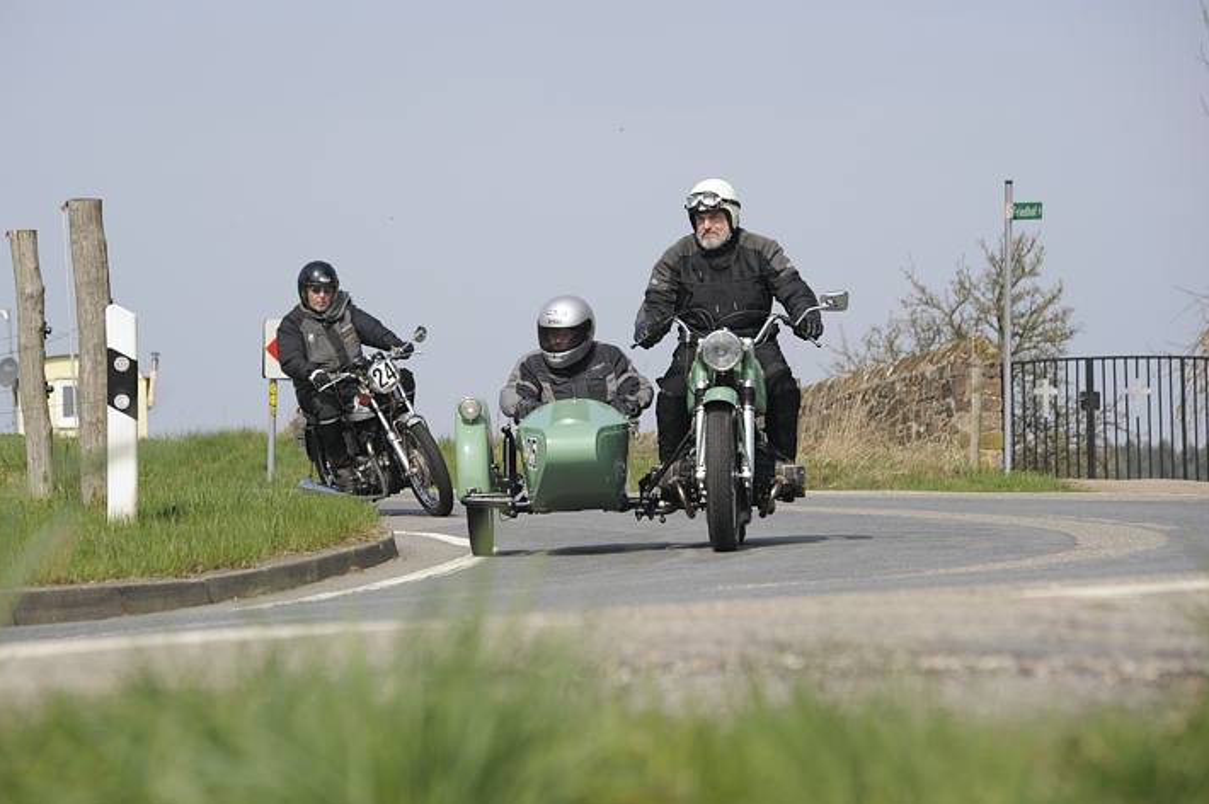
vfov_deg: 8.1
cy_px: 368
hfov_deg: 12.2
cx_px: 557
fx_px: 5670
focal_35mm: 169
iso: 200
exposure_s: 1/500
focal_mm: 150
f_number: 9
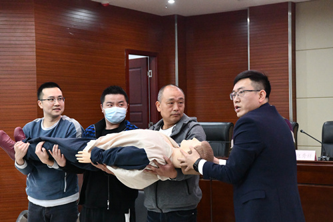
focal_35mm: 70
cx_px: 166
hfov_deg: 28.9
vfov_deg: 19.4
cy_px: 111
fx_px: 647
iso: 20000
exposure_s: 1/200
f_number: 7.1
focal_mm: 70
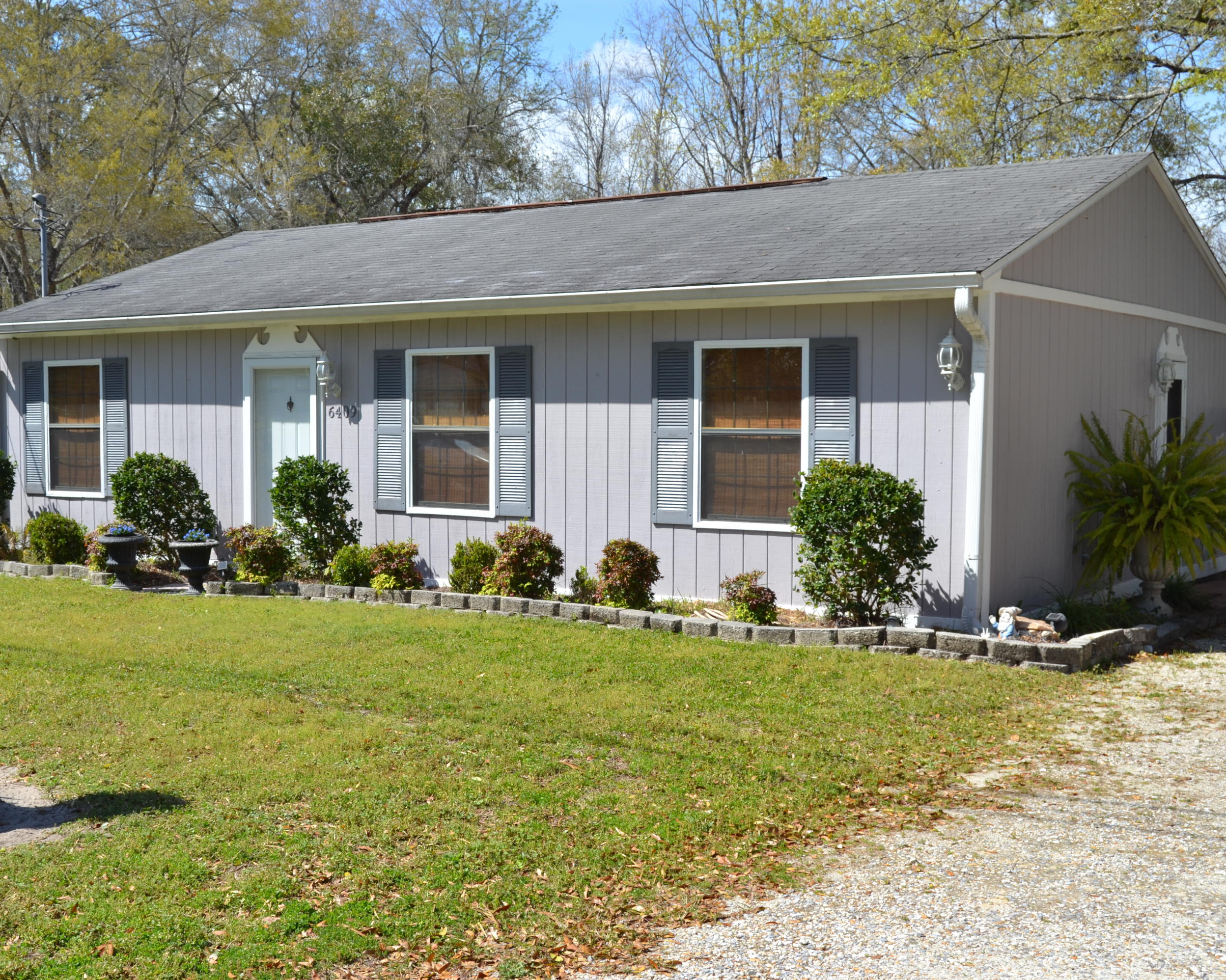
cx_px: 552
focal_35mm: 44
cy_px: 490
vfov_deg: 34.1
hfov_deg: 42.0
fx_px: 1596
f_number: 7.1
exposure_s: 1/200
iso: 100
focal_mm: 26
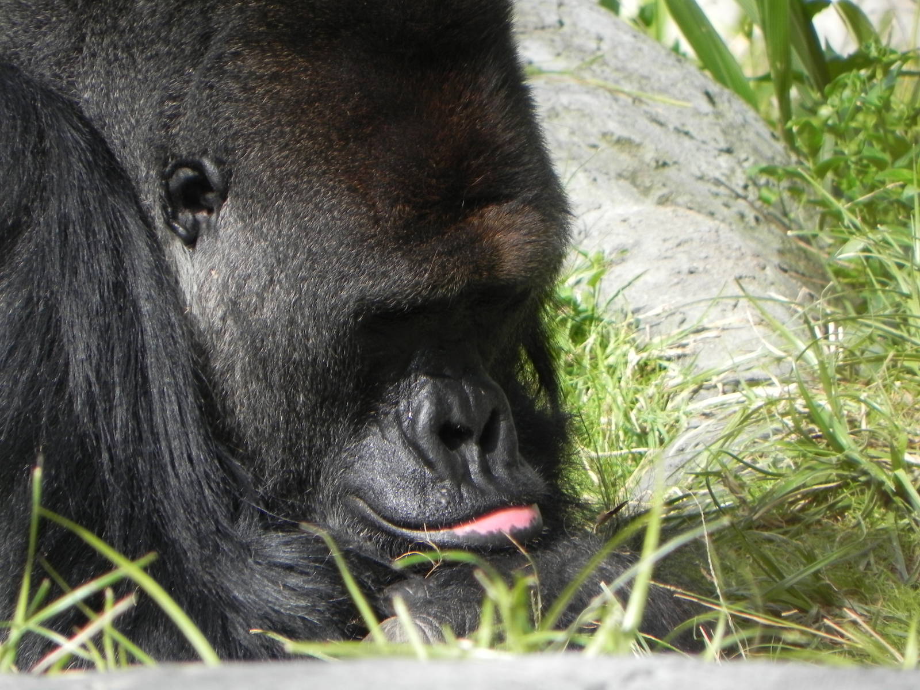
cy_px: 345
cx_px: 460
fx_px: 18019
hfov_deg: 2.9
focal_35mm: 678
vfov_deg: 2.2
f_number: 5
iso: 160
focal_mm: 120
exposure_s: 1/216
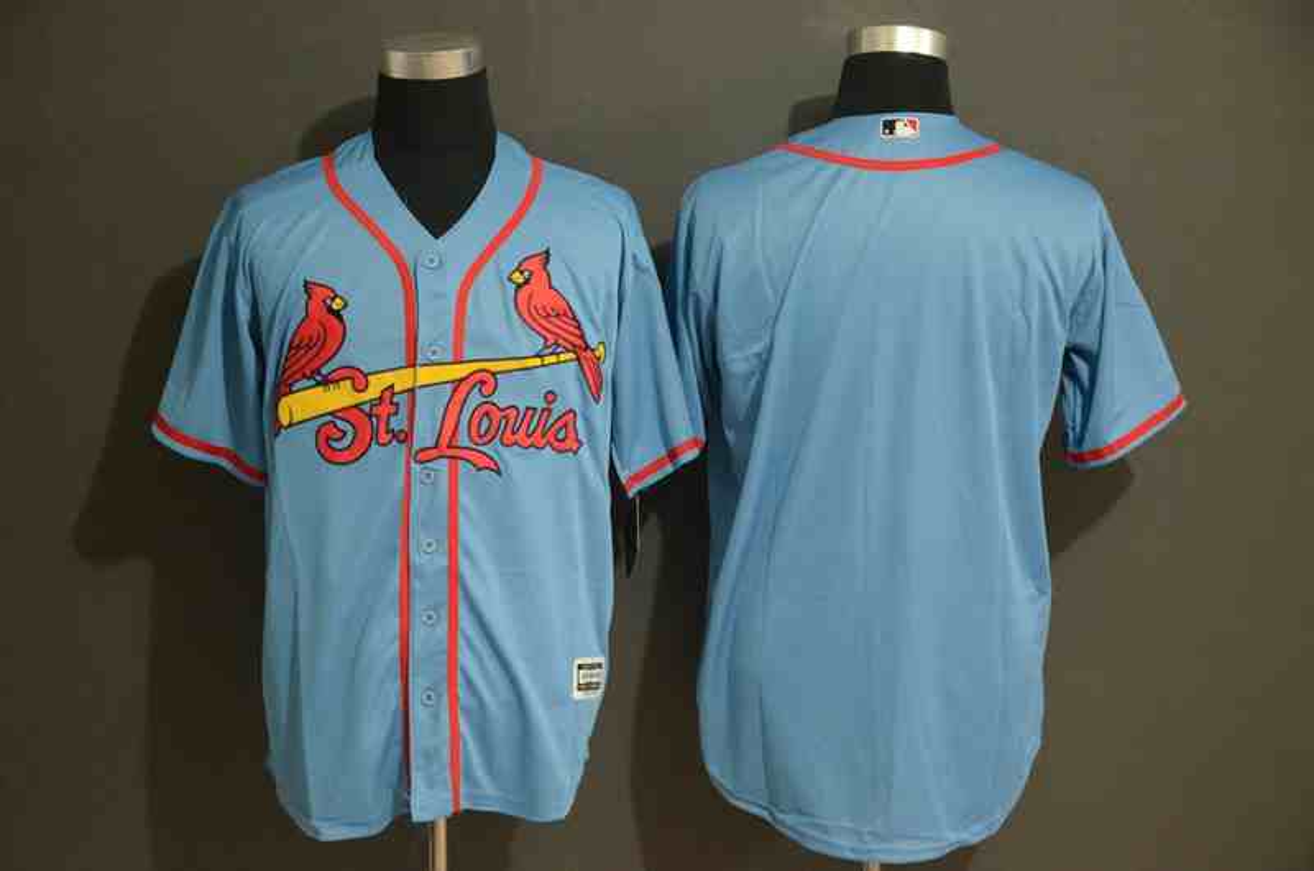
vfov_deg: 17.4
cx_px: 657
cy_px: 436
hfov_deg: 26.0
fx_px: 2841
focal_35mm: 78
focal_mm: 52
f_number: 4.8
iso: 4000
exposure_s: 1/30
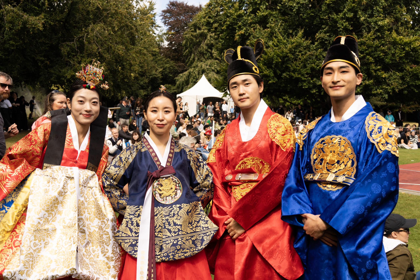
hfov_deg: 46.4
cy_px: 140
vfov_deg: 31.9
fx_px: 490
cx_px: 210
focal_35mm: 42
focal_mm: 42
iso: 500
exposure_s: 1/1600
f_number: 7.1
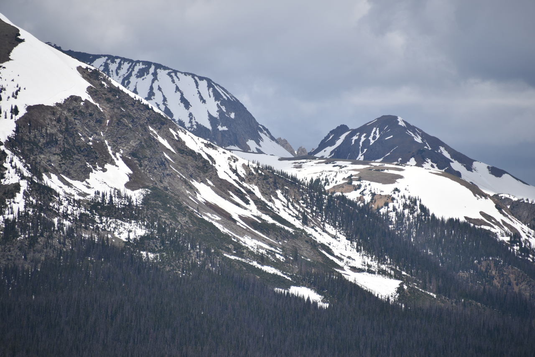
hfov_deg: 6.9
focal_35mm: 300
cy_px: 178
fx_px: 4459
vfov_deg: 4.6
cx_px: 268
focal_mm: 300
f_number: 6.3
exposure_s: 1/640
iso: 100
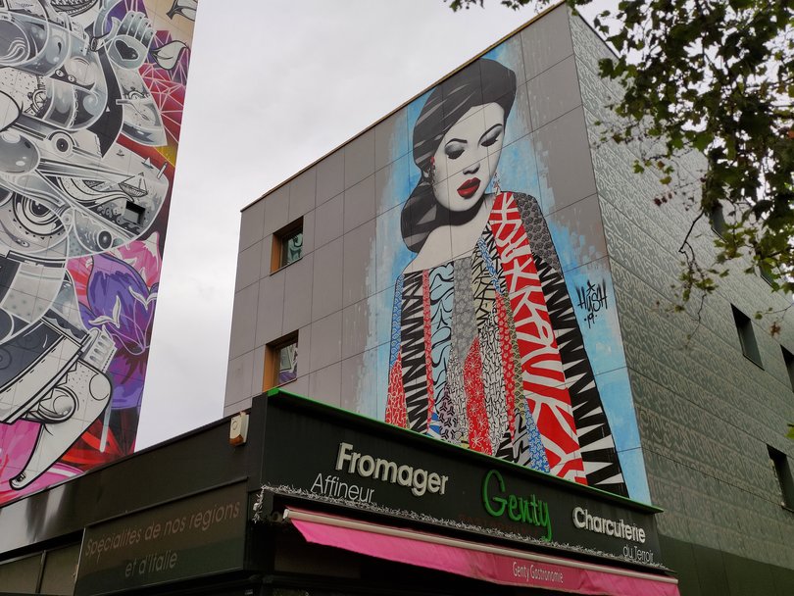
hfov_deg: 69.4
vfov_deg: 54.9
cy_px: 298
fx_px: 574
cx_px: 397
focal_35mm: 25
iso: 50
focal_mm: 5.43
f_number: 1.89
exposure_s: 1/1120
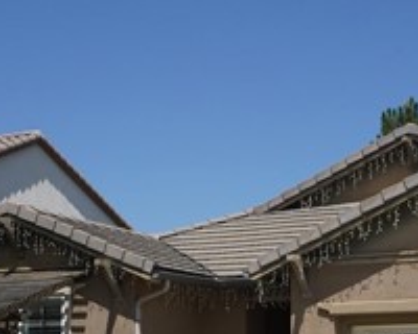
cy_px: 291
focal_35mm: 105
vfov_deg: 14.5
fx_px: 1299
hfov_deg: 18.3
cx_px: 240
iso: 1600
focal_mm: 35
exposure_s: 1/3200
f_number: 10
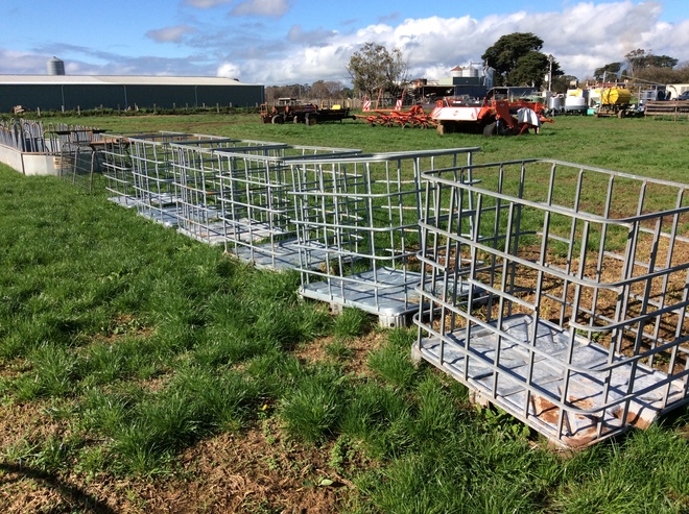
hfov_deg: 56.9
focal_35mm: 32
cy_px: 257
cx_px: 344
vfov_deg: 44.1
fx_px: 636
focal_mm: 3.3
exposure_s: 1/1395
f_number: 2.4
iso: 32
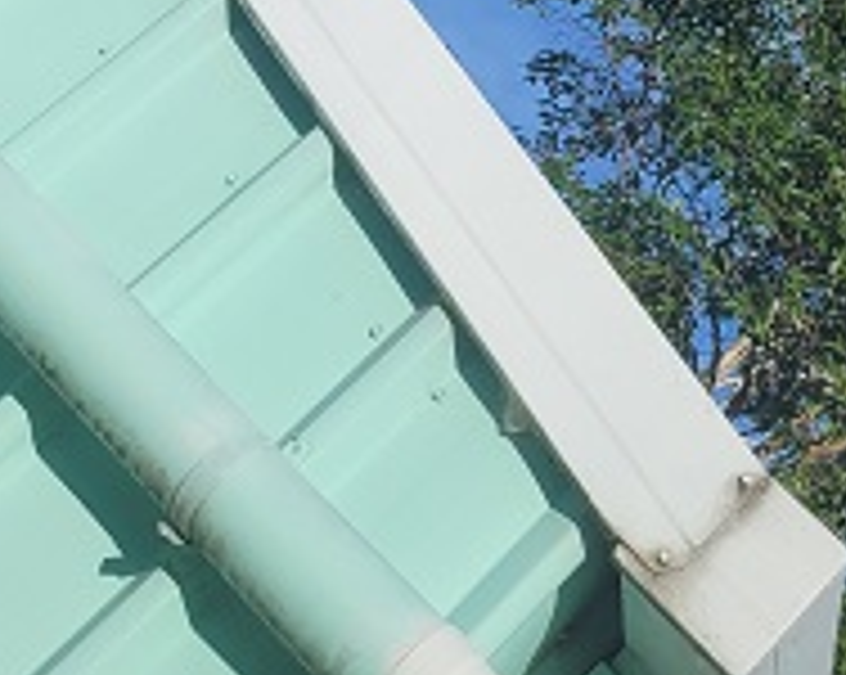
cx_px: 441
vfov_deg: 14.8
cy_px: -562
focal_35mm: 90
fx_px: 2251
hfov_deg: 21.3
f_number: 1.8
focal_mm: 5.4
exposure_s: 1/3264
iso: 40
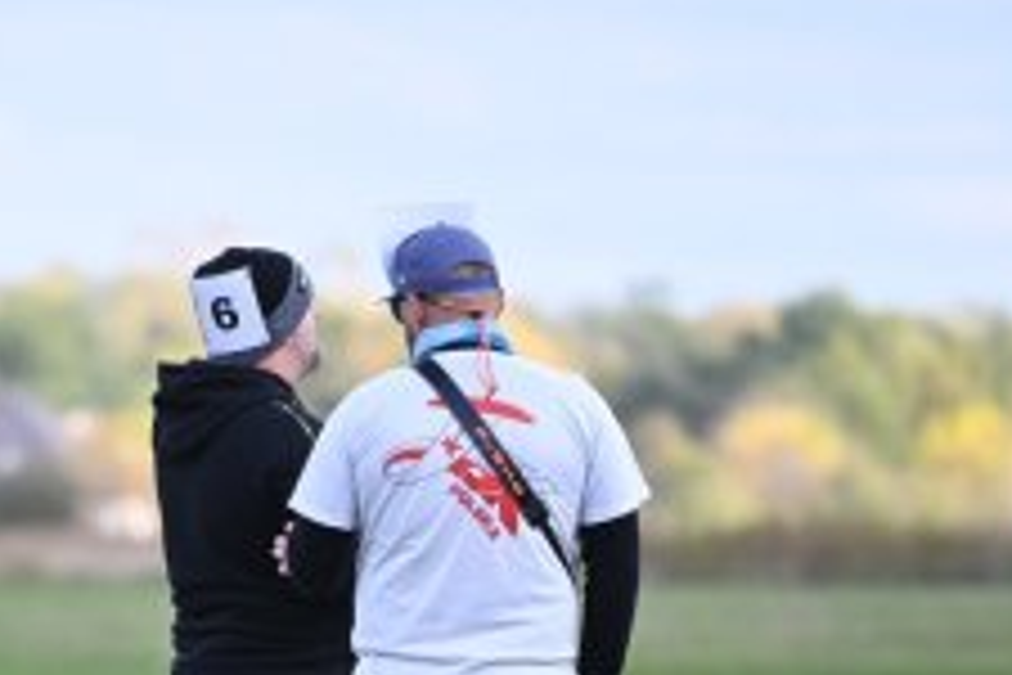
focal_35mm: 883
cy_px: 706
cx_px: 245
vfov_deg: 1.6
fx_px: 24820
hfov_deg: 2.3
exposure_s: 1/1250
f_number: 6.3
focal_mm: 400
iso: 1250
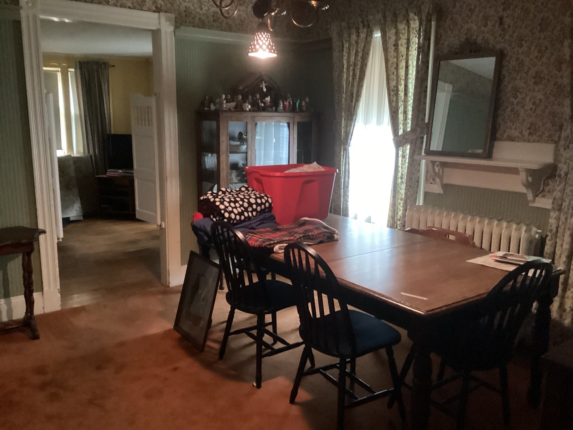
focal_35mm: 31
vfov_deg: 45.4
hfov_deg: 58.4
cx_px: 286
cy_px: 215
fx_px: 513
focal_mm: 3.3
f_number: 2.4
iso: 640
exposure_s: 1/20
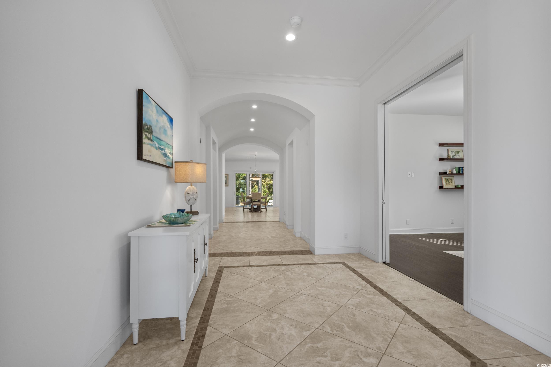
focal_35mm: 16
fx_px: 245
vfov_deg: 73.8
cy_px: 184
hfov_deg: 96.7
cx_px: 276
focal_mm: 16
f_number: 8
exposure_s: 1/15
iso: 800
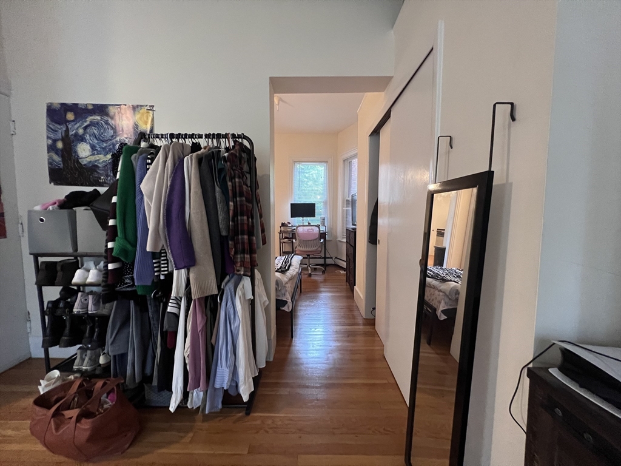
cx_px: 310
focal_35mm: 13
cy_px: 233
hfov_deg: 106.2
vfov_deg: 89.9
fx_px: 233
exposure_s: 1/60
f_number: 1.8
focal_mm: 1.57
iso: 640
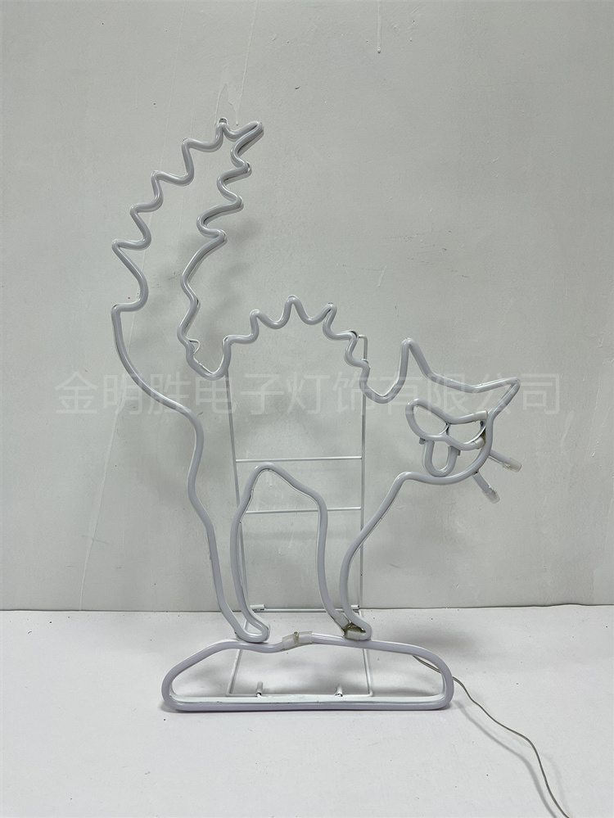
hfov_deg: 53.1
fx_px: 615
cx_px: 307
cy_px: 409
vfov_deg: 67.3
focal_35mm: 26
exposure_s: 1/100
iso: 50
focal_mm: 5.1
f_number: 1.6
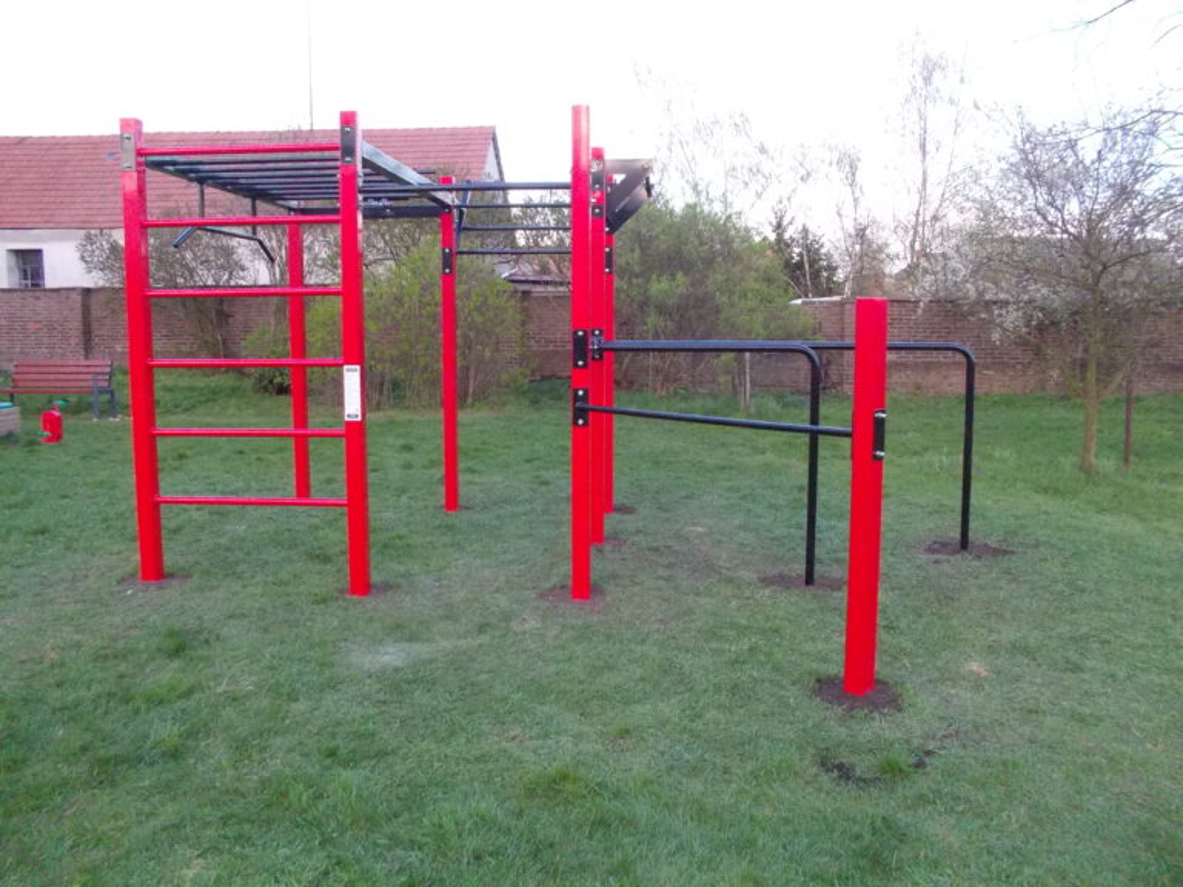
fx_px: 991
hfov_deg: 61.7
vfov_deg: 48.2
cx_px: 592
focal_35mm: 29
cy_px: 444
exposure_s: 1/250
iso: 400
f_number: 3.3
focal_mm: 4.1
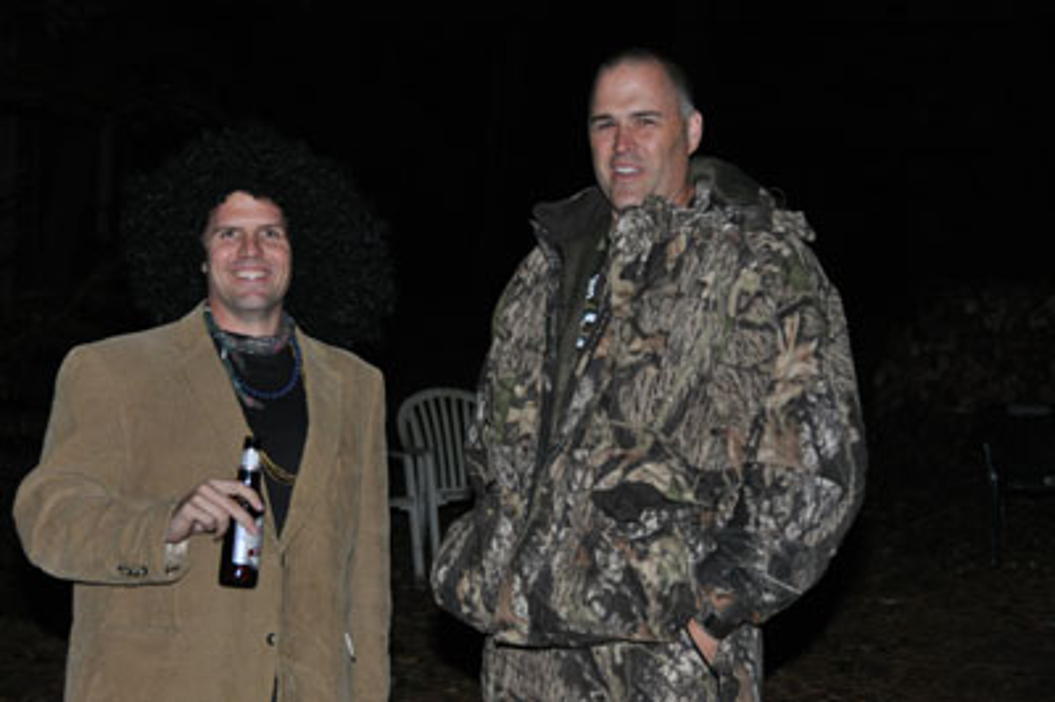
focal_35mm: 82
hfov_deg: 24.6
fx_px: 2416
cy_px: 351
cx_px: 528
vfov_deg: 16.5
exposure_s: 1/60
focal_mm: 55
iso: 800
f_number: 4.8
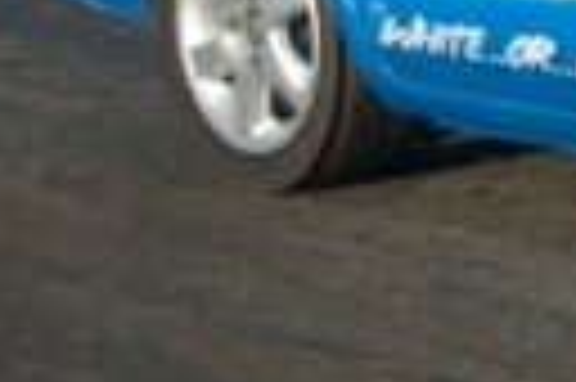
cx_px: 1220
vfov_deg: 4.6
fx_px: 4778
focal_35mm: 299
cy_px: -153
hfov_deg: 6.6
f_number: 4.8
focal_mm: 40
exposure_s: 1/640
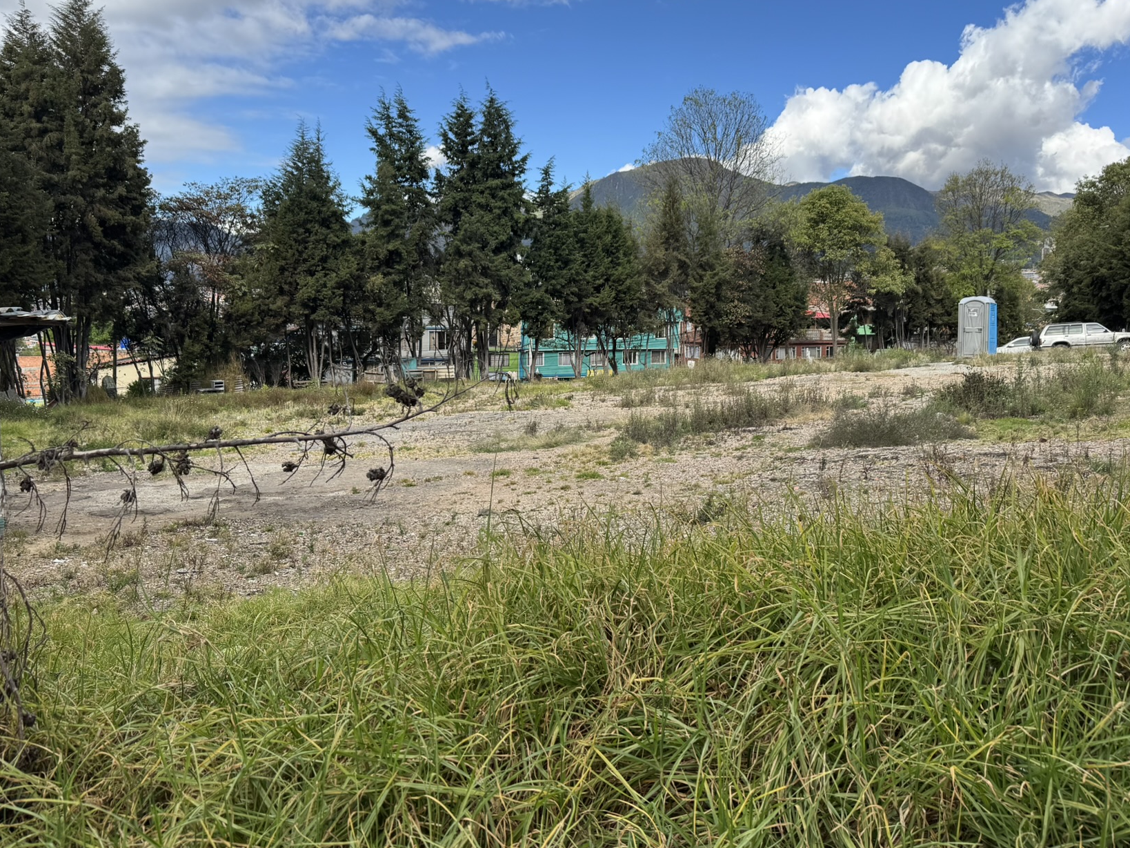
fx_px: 979
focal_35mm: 30
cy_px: 359
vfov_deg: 46.7
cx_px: 577
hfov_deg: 60.0
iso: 80
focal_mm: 6.76
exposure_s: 1/2415
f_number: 1.78
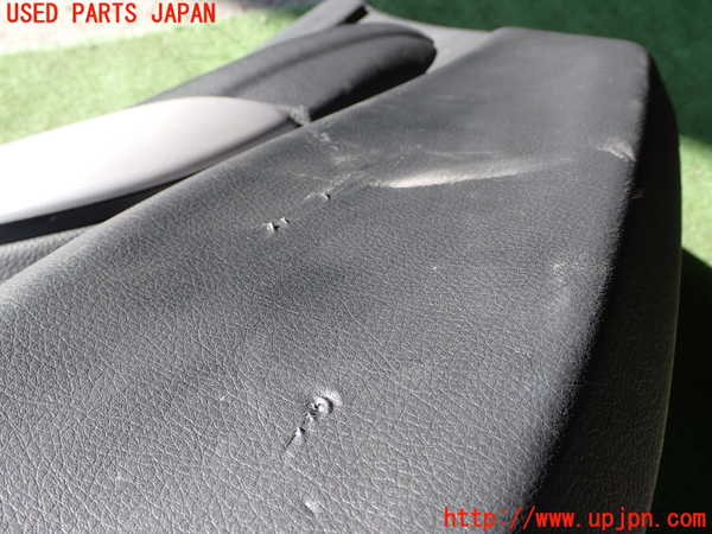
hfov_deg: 45.8
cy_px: 267
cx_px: 356
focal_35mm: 41
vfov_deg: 35.1
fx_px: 843
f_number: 4
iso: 100
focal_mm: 7.31
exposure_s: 1/100
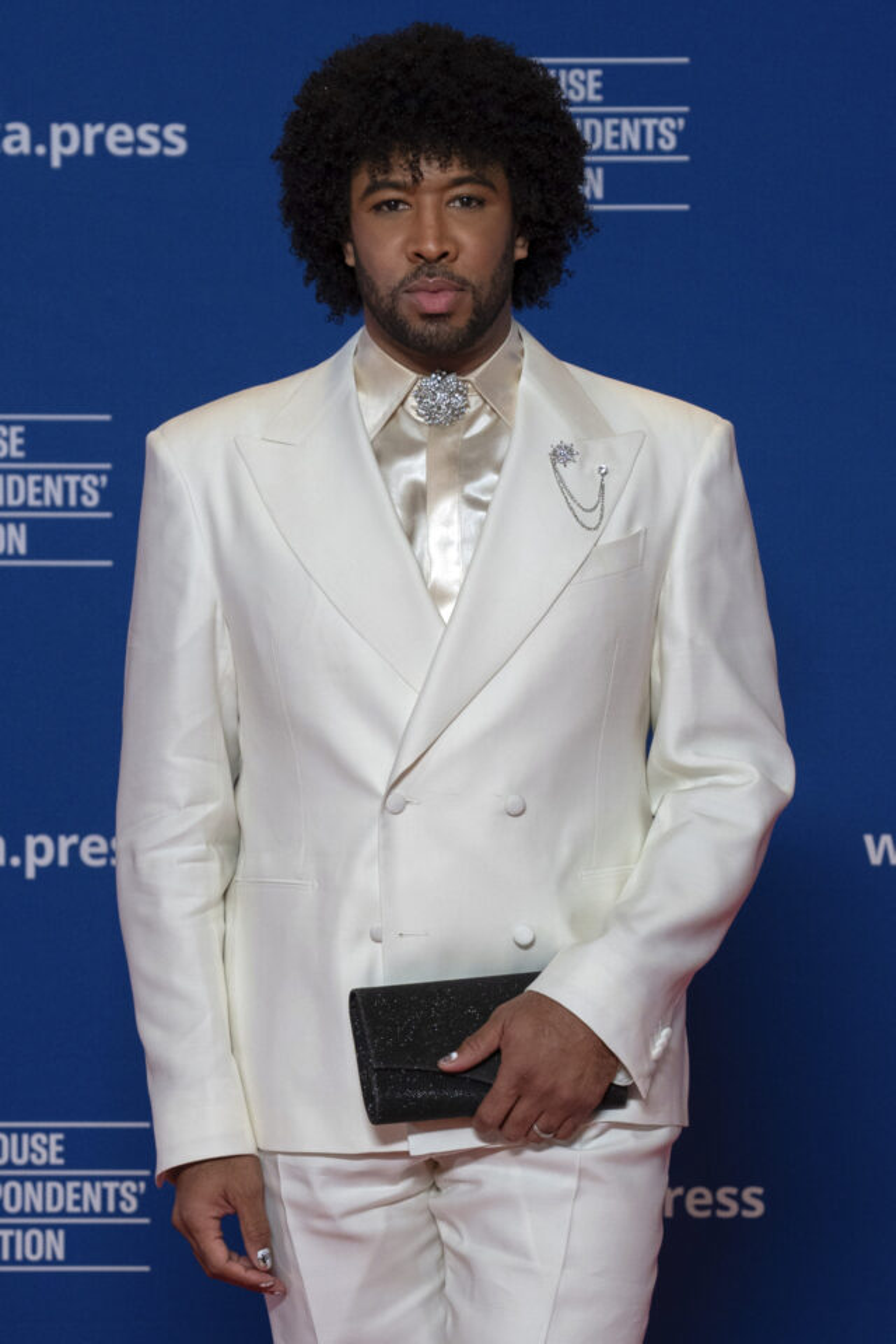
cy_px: 672
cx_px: 448
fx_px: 2613
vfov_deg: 28.8
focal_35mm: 70
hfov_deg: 19.5
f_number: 4.5
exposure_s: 1/250
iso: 1250
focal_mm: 70
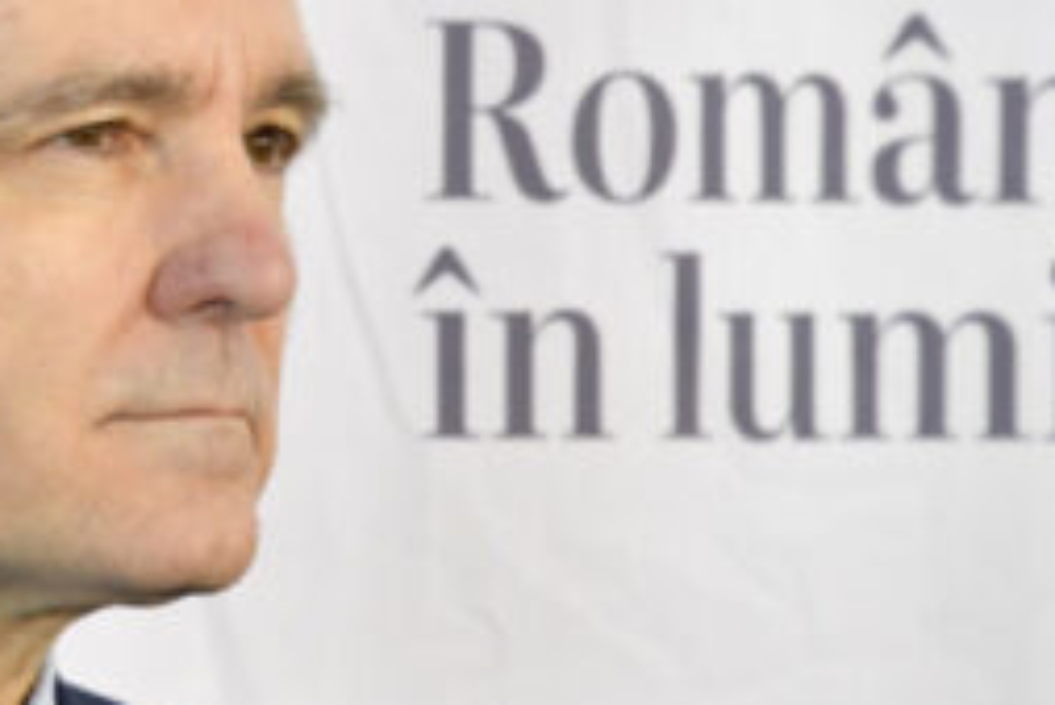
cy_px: 221
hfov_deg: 2.8
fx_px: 21375
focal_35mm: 729
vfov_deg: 1.9
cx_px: 261
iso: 2000
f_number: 7.1
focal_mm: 300
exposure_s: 1/100
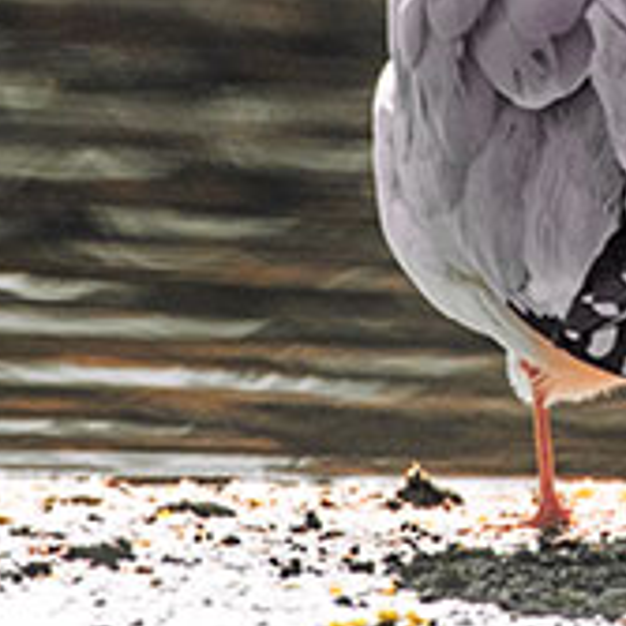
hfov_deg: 0.6
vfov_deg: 0.6
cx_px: 817
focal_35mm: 3053
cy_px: 13
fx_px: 62464
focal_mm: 1200
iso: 1250
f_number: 13
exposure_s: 1/2500
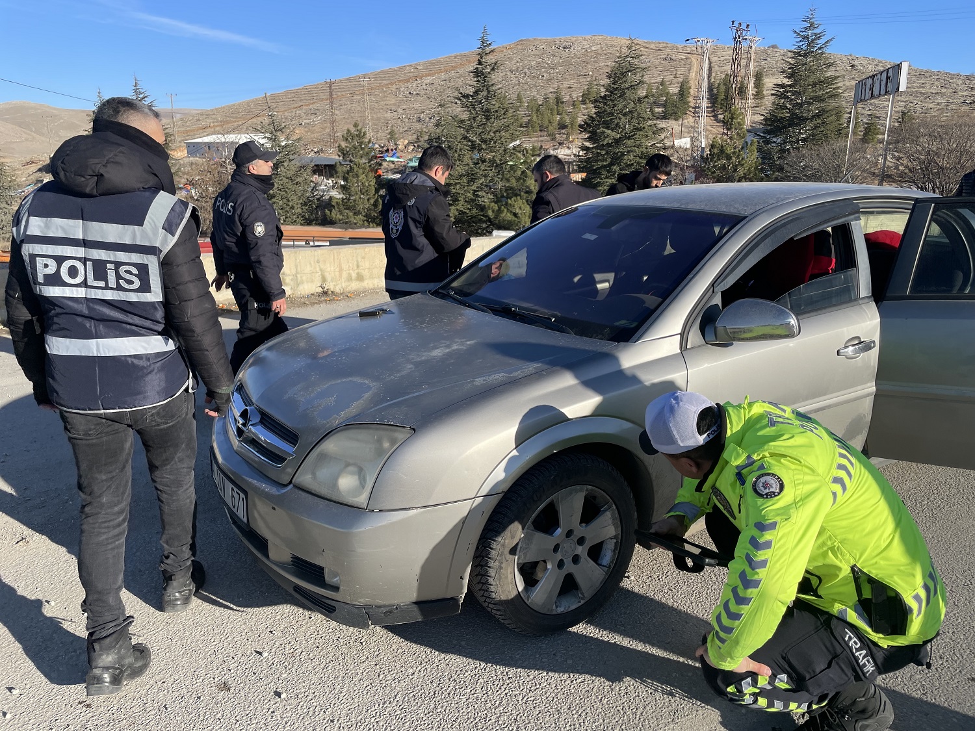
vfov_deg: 53.1
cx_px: 488
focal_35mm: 26
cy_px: 366
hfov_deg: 67.3
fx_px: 732
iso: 32
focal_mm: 4.2
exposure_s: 1/2506
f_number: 1.6
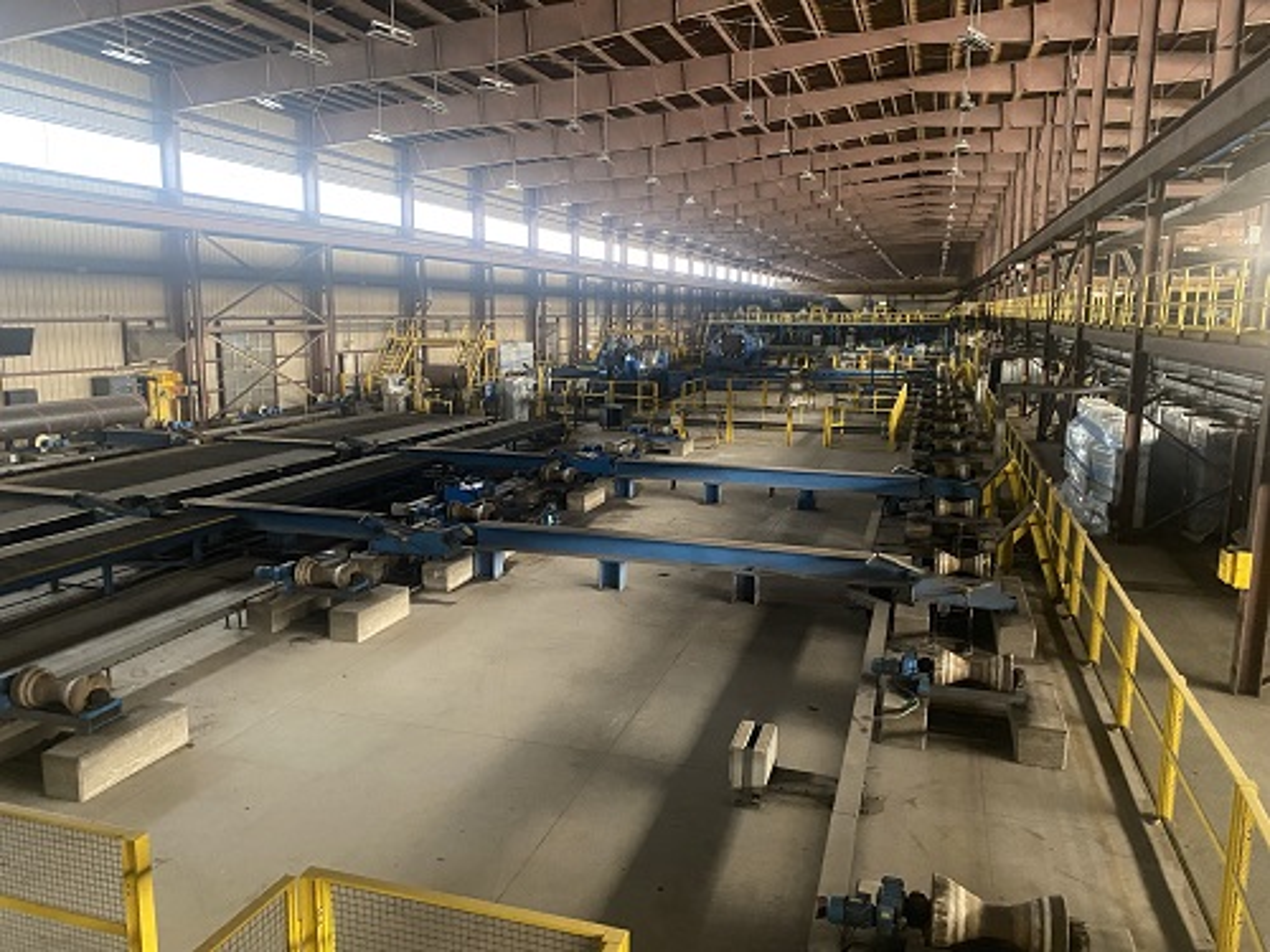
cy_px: 476
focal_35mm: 26
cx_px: 635
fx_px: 954
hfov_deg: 67.3
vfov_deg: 53.1
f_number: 1.8
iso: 640
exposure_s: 1/30
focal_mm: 4.25
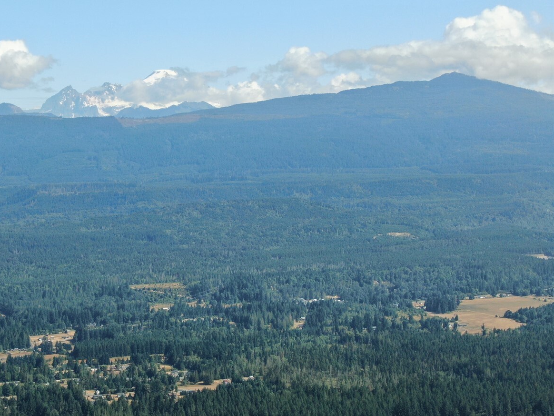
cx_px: 174
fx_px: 1056
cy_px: 207
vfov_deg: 22.3
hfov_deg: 29.1
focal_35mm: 66
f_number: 3.8
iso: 100
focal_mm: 8.6
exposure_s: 1/200
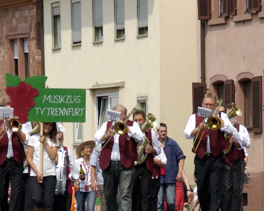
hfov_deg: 4.5
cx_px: 153
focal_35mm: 430
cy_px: 187
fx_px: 3361
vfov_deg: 3.6
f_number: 8
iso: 400
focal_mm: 118
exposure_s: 1/750
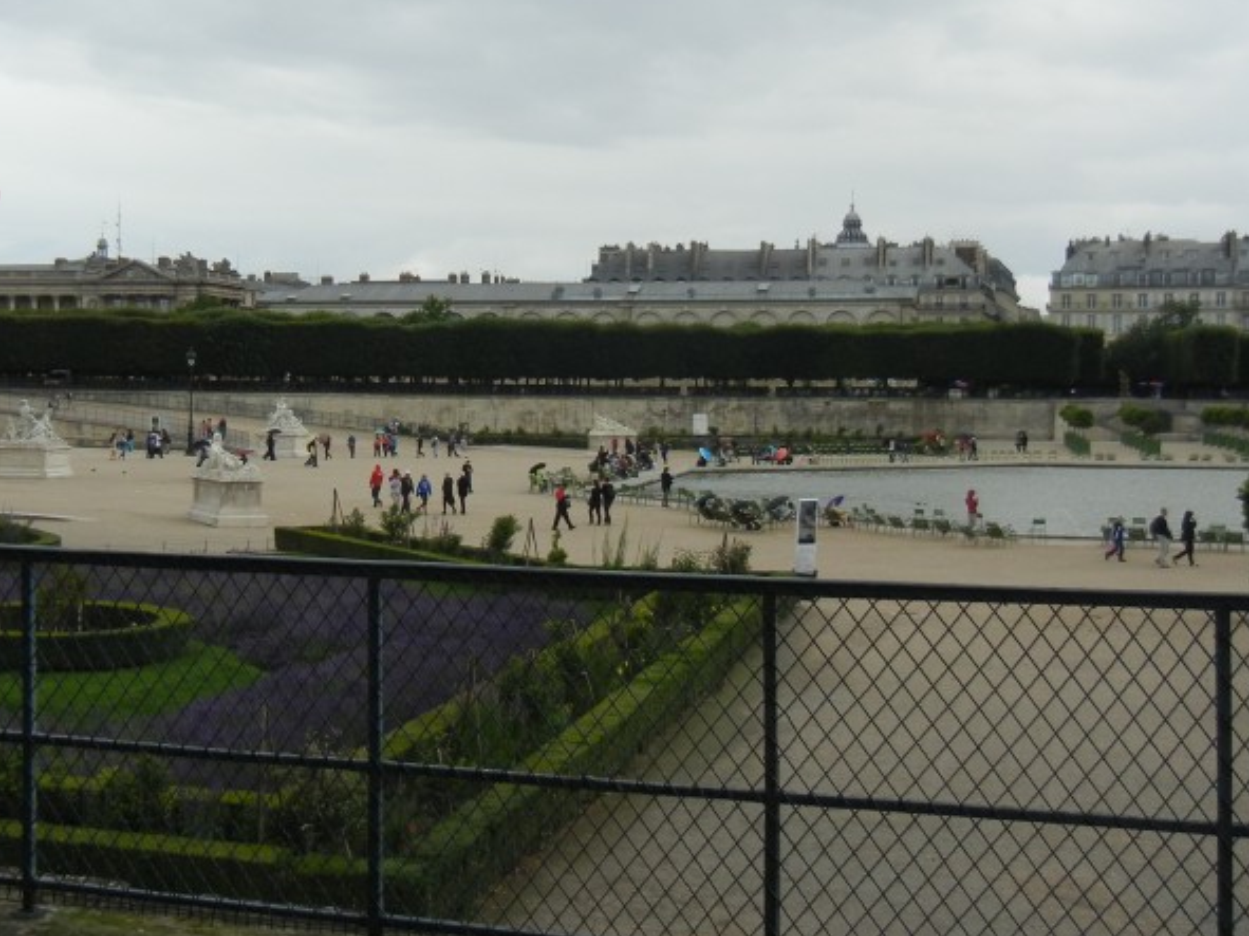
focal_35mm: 52
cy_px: 342
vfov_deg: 27.9
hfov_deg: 36.5
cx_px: 440
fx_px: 1876
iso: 160
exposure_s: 1/270
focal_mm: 5.4
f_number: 7
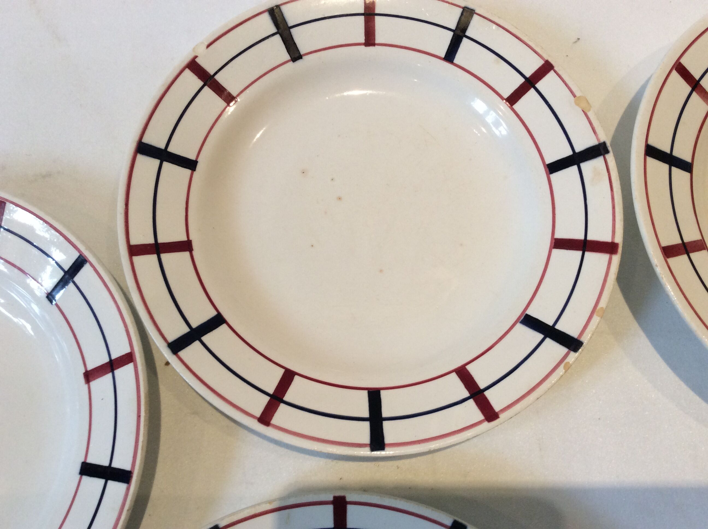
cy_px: 264
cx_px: 354
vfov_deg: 44.1
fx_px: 654
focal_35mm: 32
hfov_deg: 56.9
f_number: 2.4
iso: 80
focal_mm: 3.3
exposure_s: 1/25
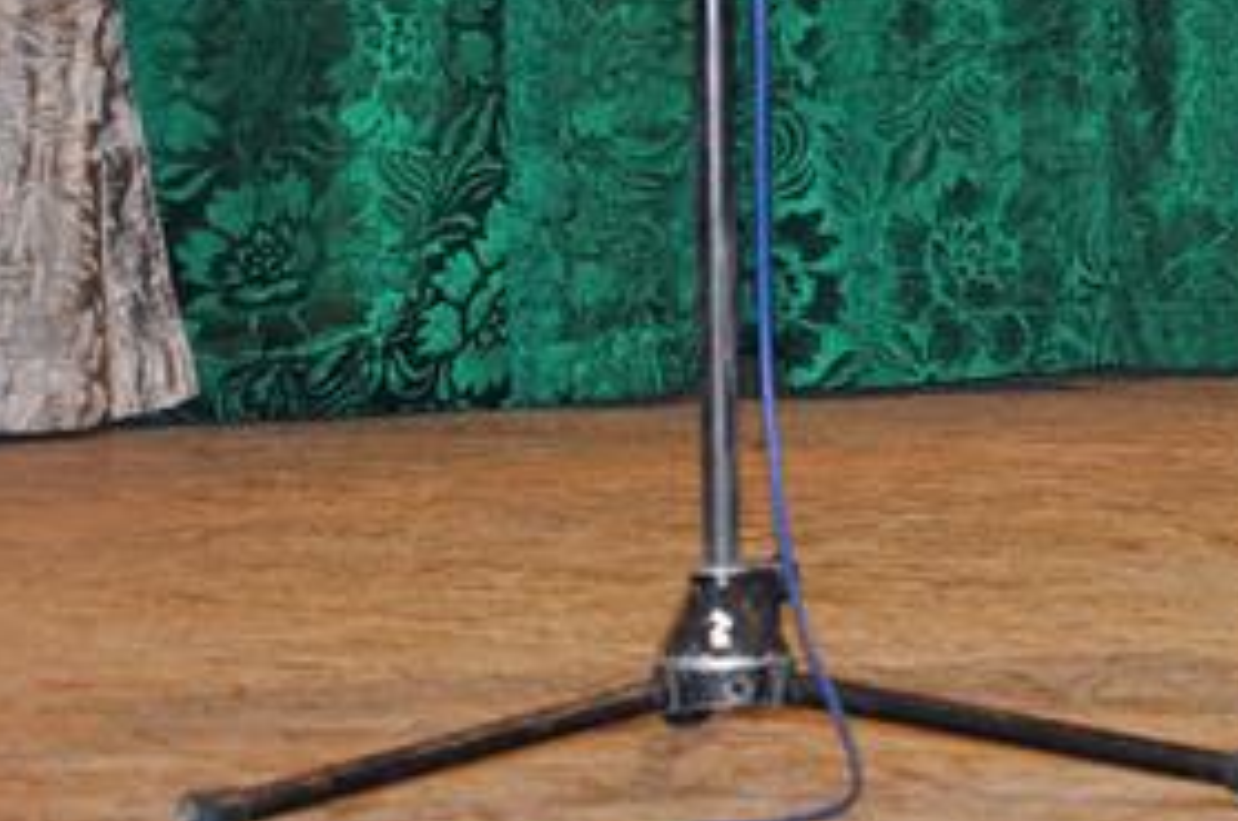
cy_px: -268
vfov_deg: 5.7
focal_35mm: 238
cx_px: 1486
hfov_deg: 8.6
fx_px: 8170
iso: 1250
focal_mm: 52
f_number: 5
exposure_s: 1/60
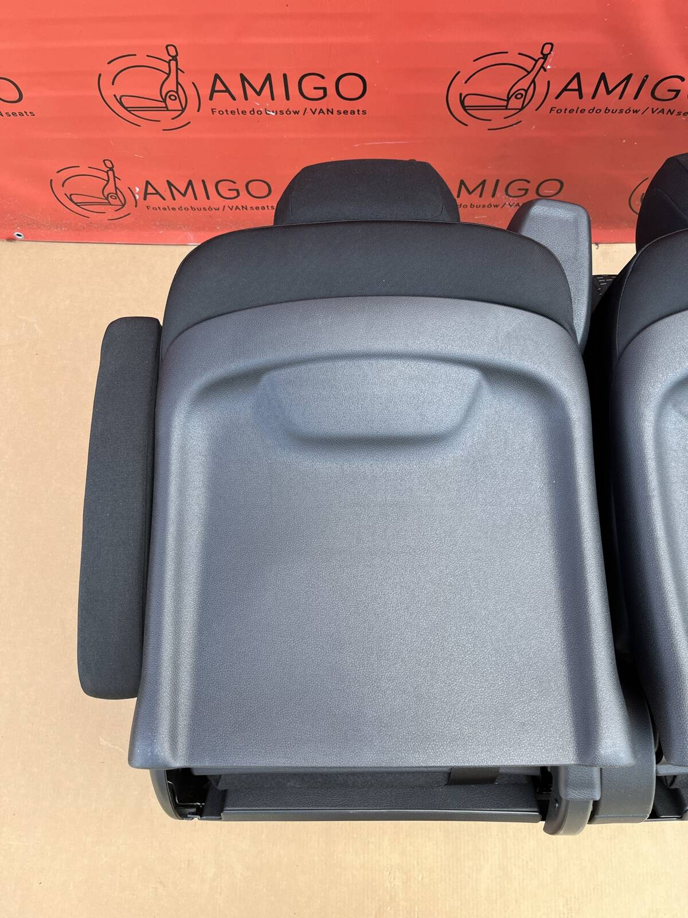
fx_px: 689
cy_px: 459
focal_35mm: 26
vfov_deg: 67.3
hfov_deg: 53.1
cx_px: 344
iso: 32
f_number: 1.6
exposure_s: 1/121
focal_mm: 5.1
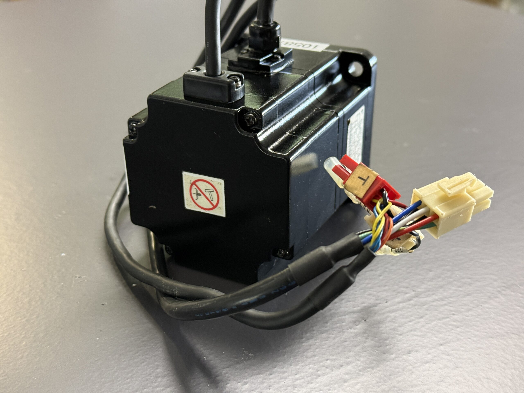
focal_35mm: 48
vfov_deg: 30.3
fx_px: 727
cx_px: 262
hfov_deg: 39.7
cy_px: 196
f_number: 1.78
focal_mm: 6.76
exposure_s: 1/33
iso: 250
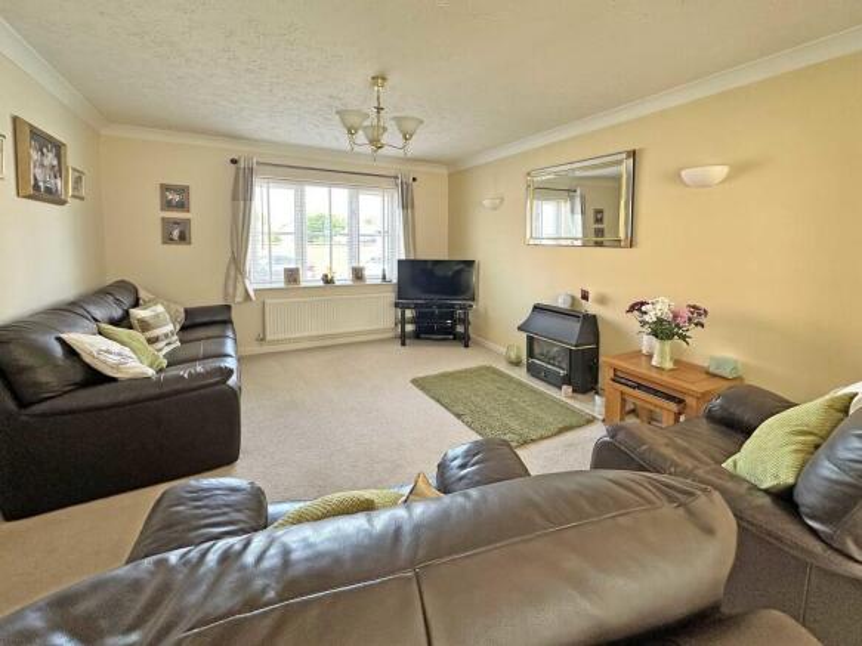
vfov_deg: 85.7
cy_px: 323
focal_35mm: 14
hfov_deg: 102.1
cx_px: 431
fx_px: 349
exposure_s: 1/99
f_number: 2.2
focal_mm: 2.22
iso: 100
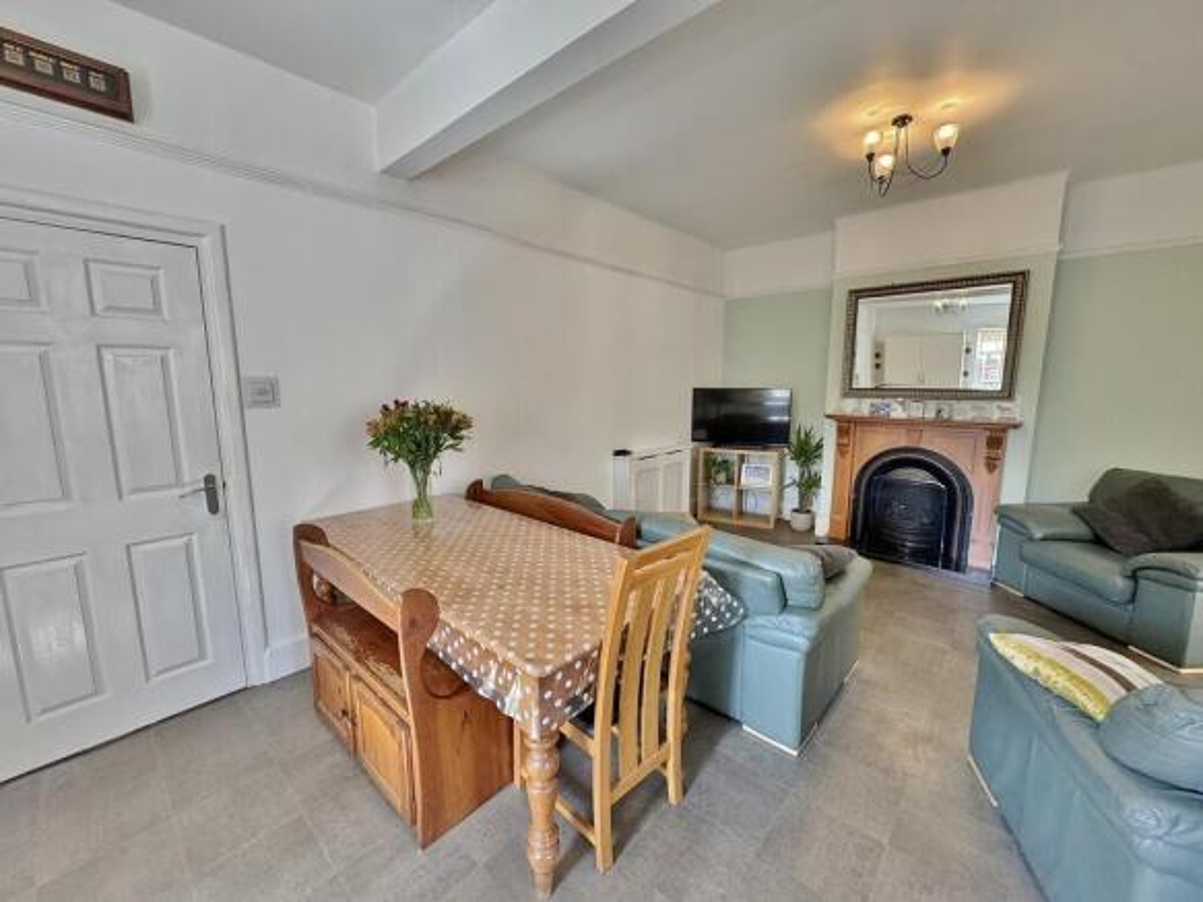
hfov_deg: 102.1
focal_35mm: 14
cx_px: 602
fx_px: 486
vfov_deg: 85.7
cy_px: 451
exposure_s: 1/100
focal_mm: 2.22
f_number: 2.2
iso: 250
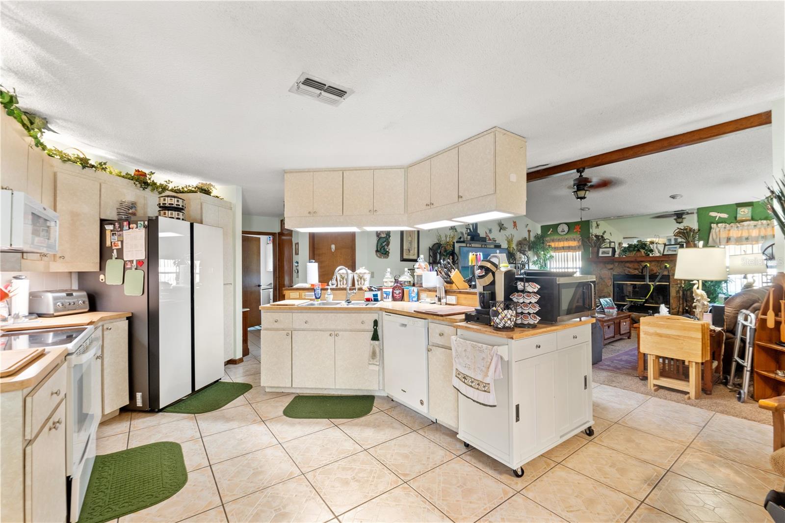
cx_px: 392
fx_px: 327
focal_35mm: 15
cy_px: 262
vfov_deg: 77.3
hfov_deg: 100.4
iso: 400
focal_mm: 10
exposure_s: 1/2
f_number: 7.1
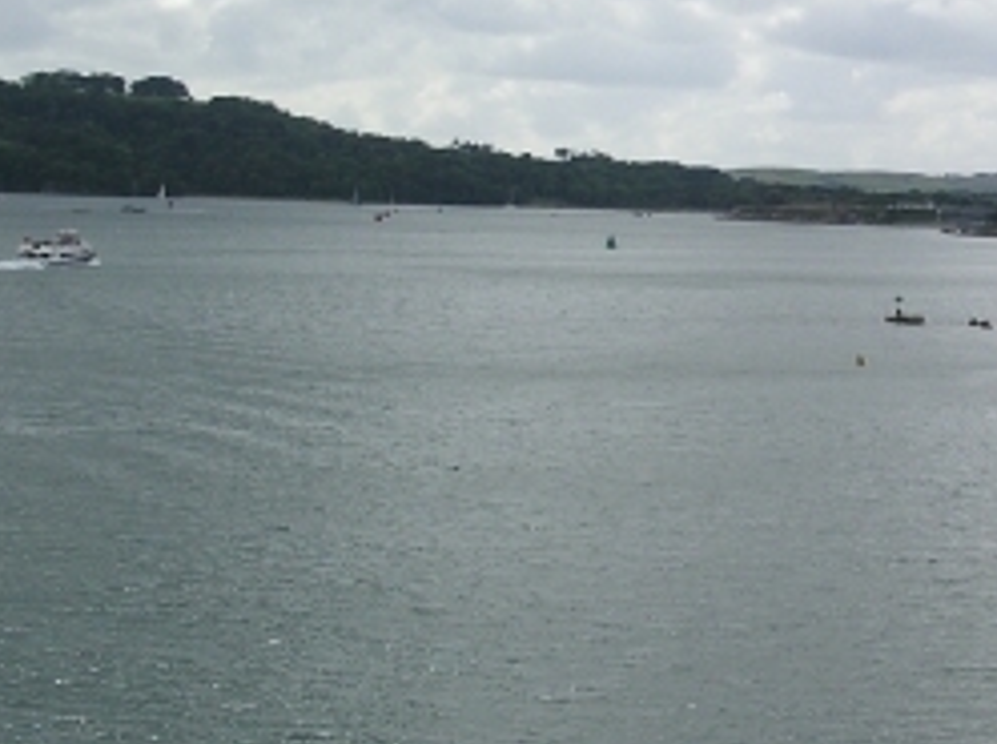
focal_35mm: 92
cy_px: 284
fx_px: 2645
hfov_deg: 20.5
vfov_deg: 16.0
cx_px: 1053
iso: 100
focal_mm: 7.8
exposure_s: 1/750
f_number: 5.6
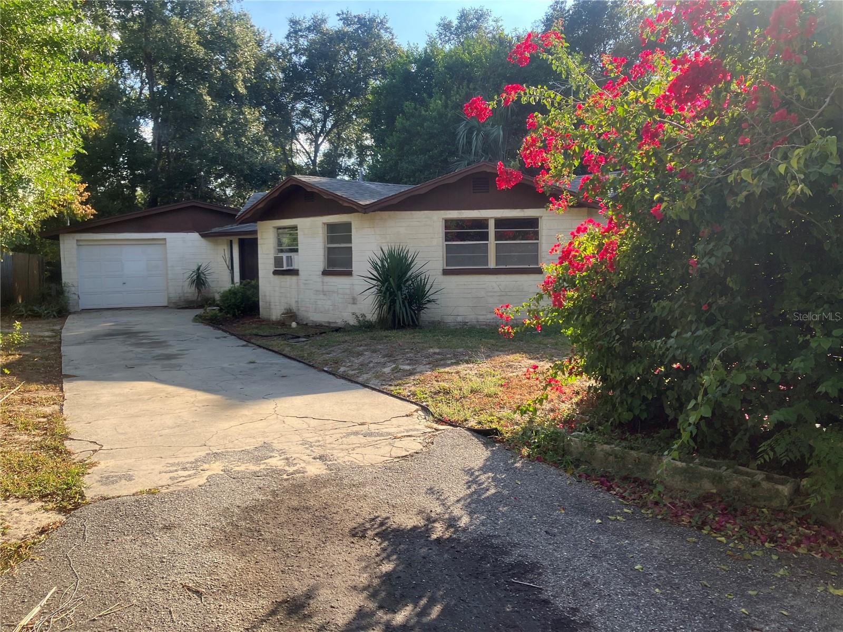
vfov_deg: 49.7
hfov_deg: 63.4
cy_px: 316
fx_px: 682
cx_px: 422
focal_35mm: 28
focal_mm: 3.99
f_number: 1.8
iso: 32
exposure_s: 1/496
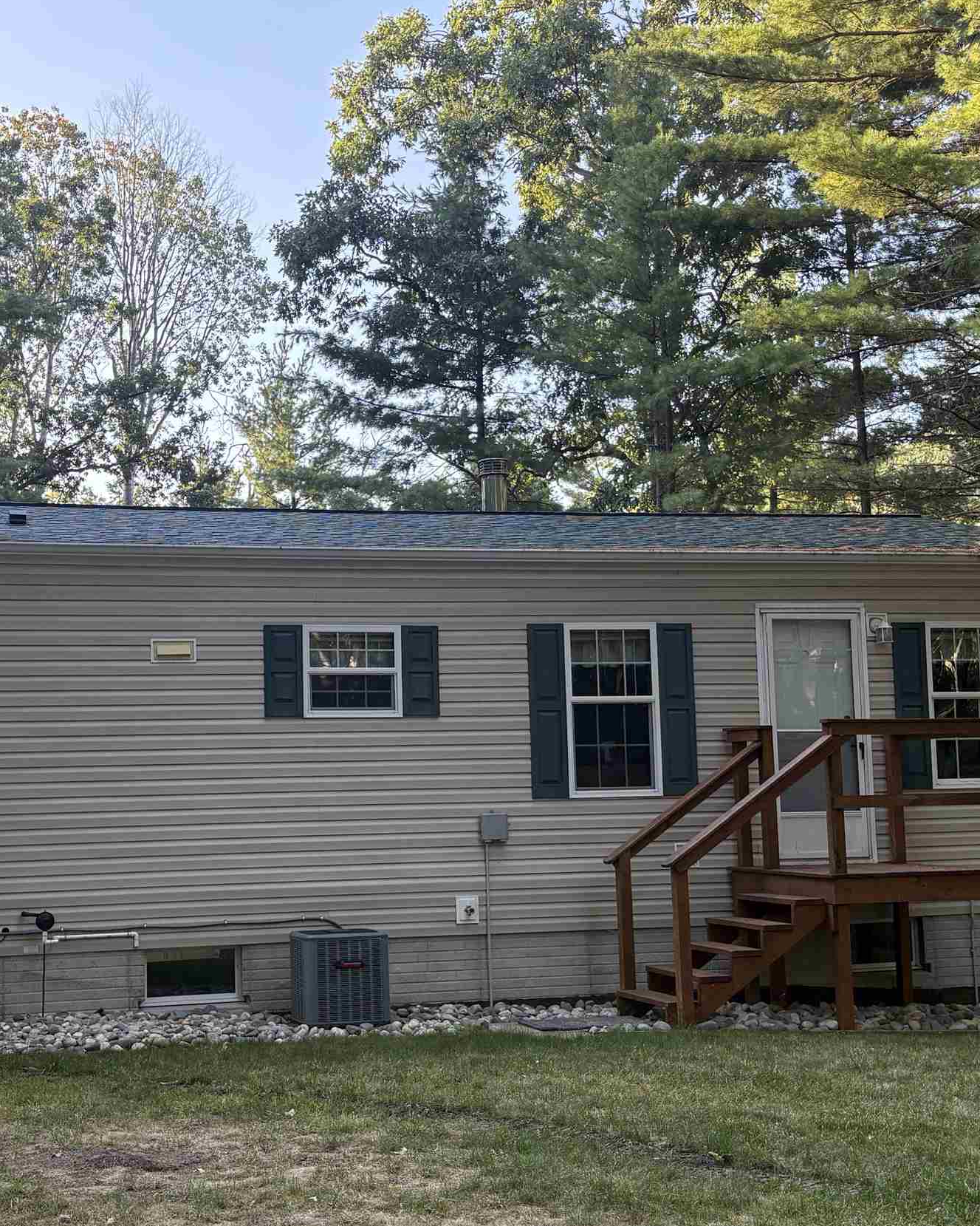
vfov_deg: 39.5
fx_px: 1704
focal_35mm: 47
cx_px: 318
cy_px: 634
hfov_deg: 31.8
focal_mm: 5.96
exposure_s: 1/228
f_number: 1.6
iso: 64
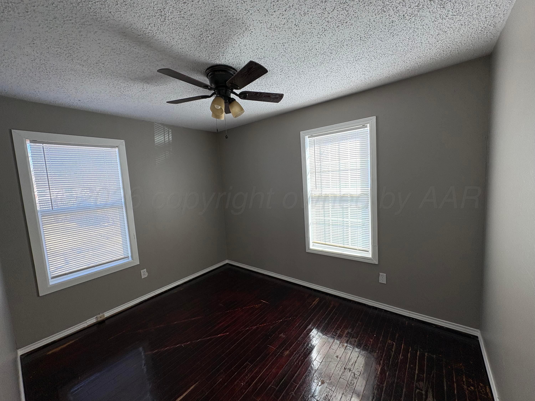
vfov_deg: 85.7
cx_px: 268
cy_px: 200
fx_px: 216
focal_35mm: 14
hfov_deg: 102.1
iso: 64
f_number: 2.2
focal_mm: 2.22
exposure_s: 1/127
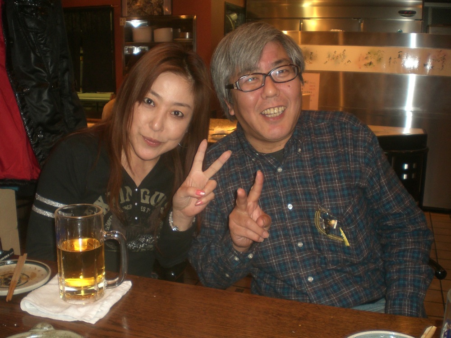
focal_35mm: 38
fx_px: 495
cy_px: 169
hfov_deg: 49.0
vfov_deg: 37.7
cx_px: 226
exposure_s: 1/30
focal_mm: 6.3
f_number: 3.1
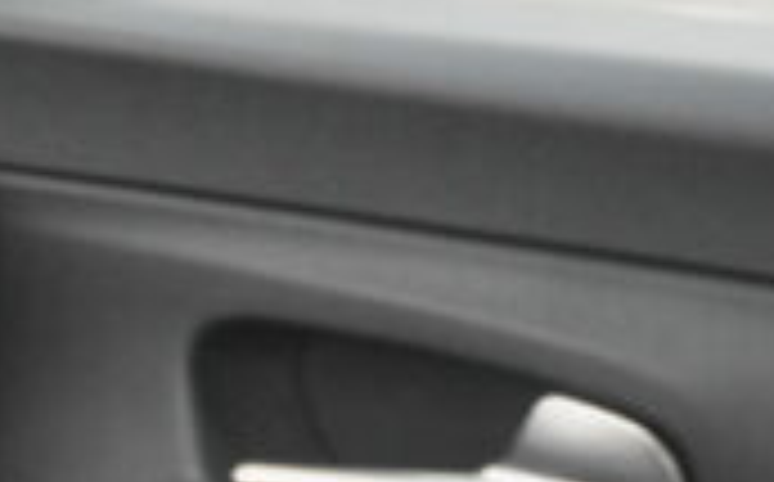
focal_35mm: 292
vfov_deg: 4.3
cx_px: -1390
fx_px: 6151
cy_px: 1426
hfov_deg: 6.6
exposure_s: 1/125
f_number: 7.1
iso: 2000
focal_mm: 32.3
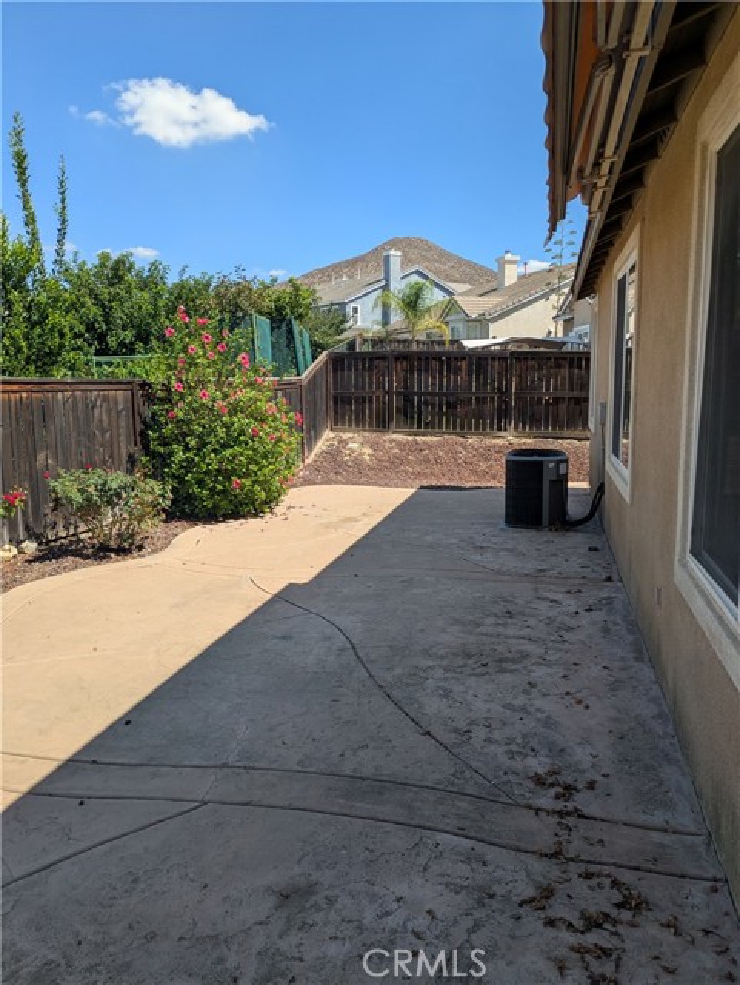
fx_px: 712
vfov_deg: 69.4
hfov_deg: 54.9
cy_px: 492
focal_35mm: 25
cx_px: 370
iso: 51
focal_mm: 5.43
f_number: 1.89
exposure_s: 1/1546
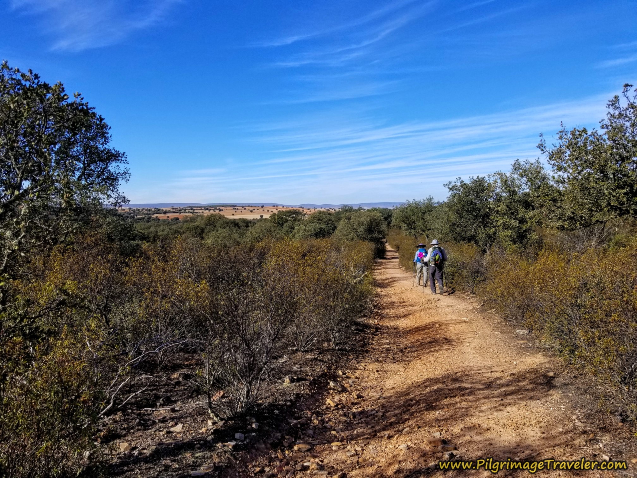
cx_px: 318
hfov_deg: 67.3
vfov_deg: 53.1
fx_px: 478
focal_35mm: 26
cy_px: 239
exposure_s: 1/2456
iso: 50
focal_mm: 4.3
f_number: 1.7
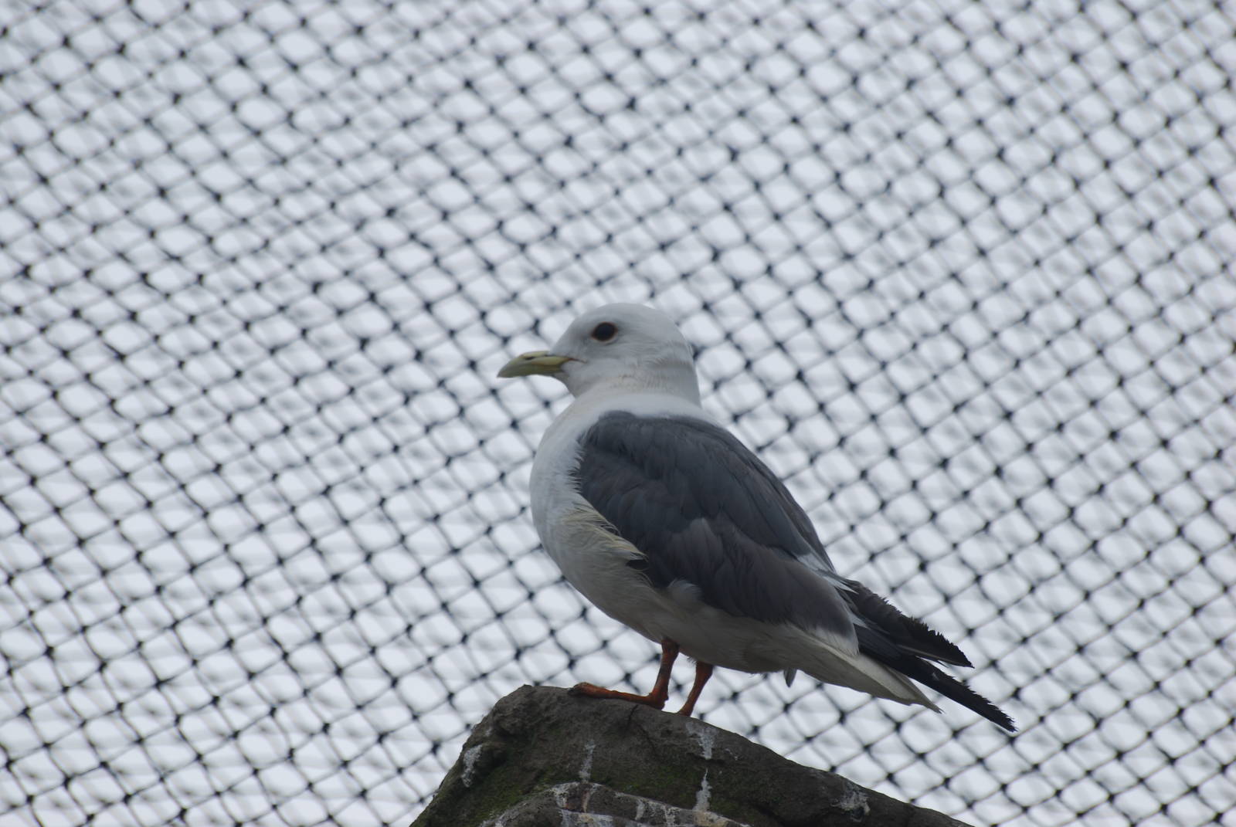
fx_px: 15468
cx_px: 618
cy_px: 414
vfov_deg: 3.1
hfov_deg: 4.6
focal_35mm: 450
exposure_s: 1/160
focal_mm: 300
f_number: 8
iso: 100
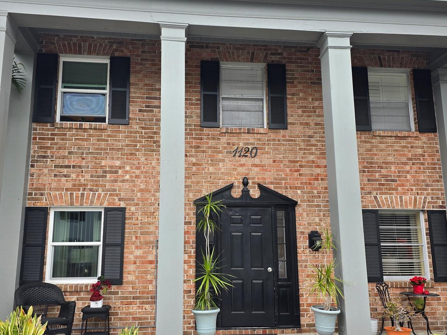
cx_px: 213
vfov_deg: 45.4
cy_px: 175
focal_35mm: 31
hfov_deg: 58.3
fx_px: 400
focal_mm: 6.3
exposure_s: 1/180
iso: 16
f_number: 1.7
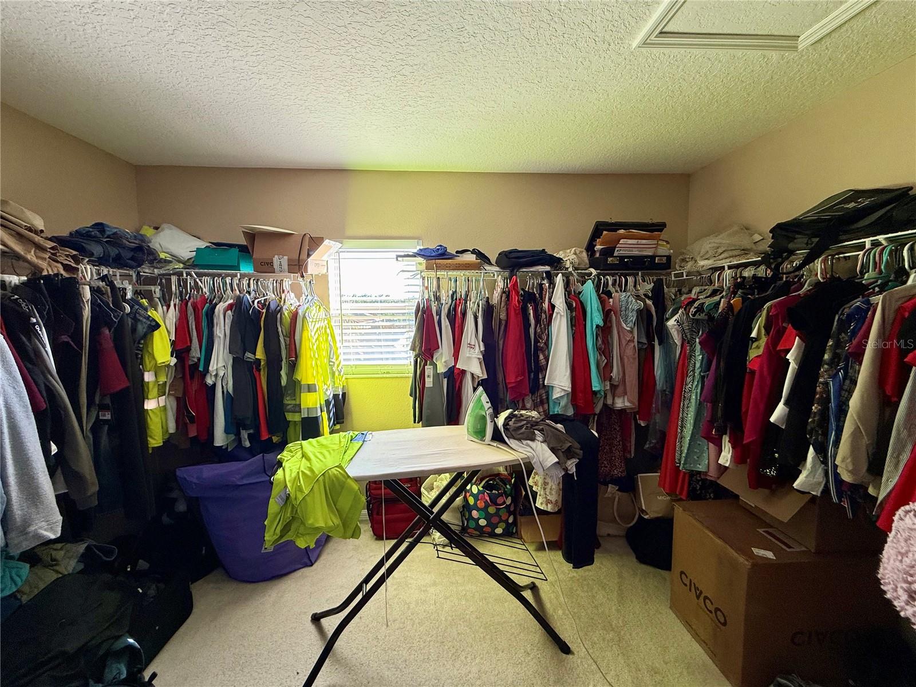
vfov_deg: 85.7
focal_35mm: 14
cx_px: 458
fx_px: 370
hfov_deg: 102.1
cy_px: 344
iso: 80
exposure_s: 1/99
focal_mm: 2.22
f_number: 2.2
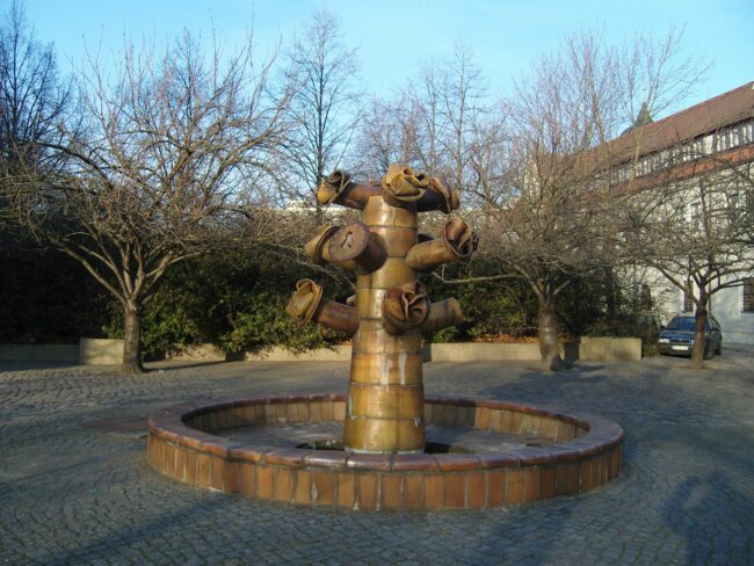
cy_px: 283
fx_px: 741
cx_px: 377
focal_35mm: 34
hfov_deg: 53.9
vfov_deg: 41.8
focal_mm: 7.3
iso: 100
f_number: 2.8
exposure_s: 1/500
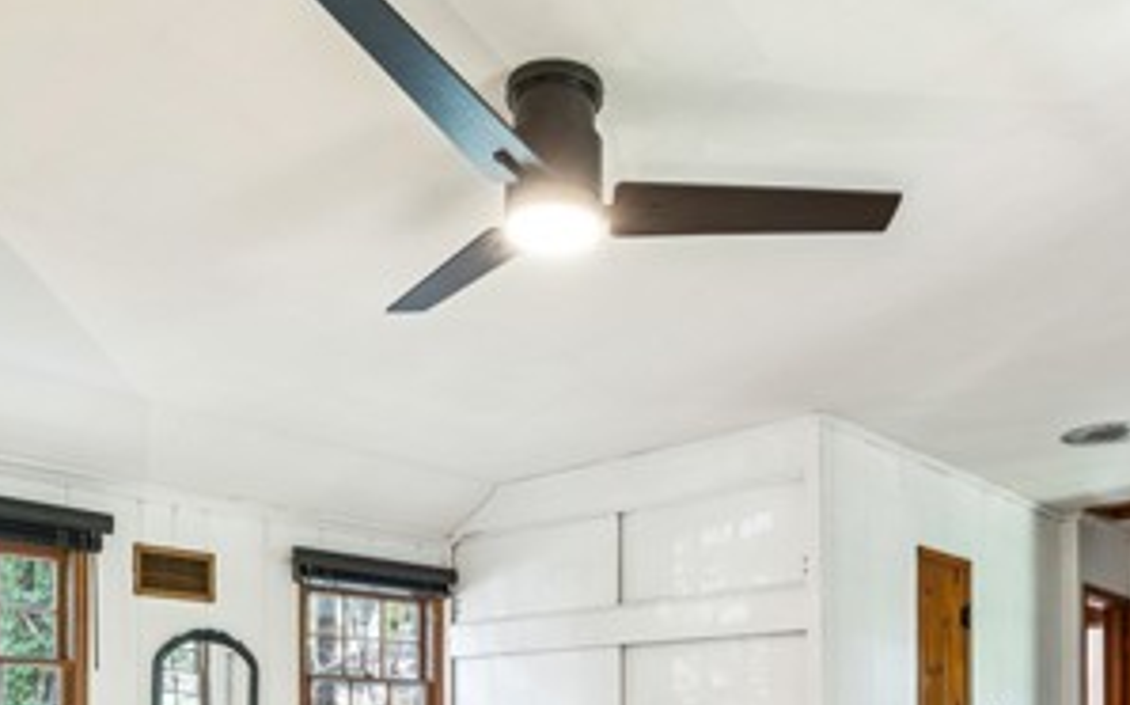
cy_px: 739
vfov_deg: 32.0
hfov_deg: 54.2
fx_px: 1104
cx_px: 561
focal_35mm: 36
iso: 100
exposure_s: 2
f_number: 13
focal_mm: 16.4
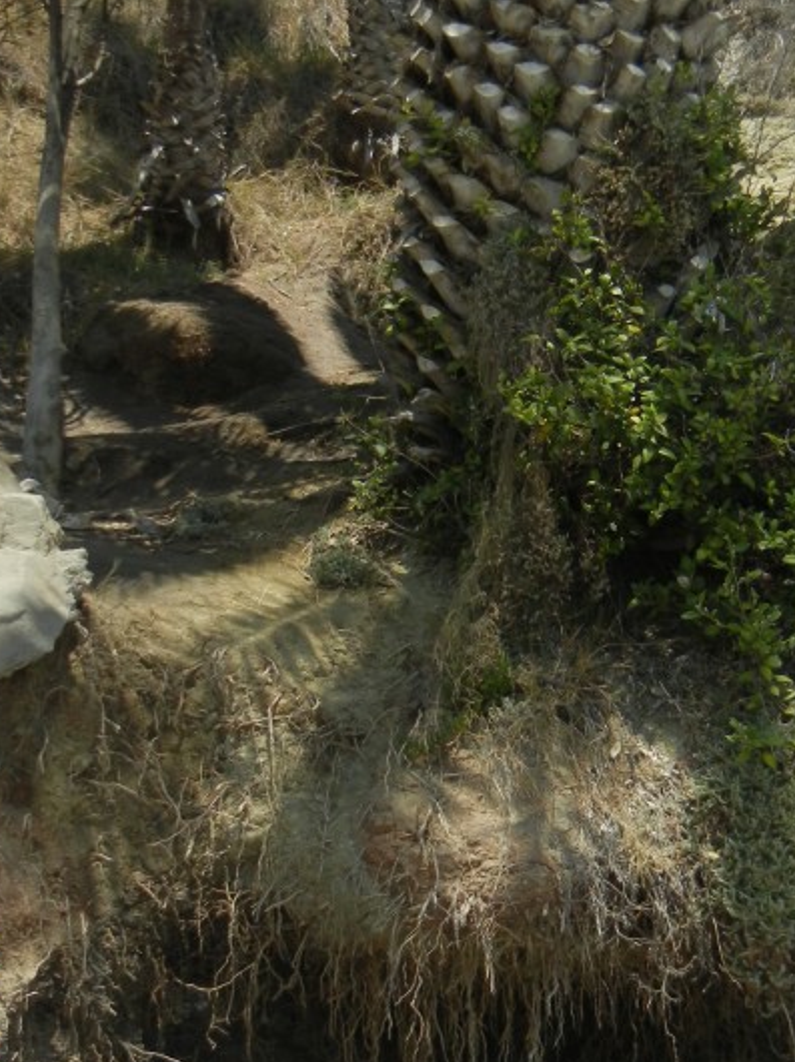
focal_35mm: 58
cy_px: 543
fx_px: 1777
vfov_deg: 33.2
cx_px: 579
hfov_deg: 25.0
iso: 160
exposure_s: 1/366
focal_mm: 5.4
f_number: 7
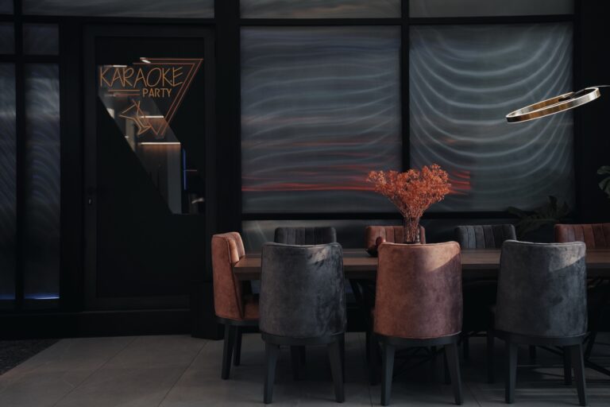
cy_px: 204
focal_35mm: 47
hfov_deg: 41.9
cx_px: 305
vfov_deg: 28.6
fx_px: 796
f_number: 3.5
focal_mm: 47
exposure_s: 1/100
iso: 160
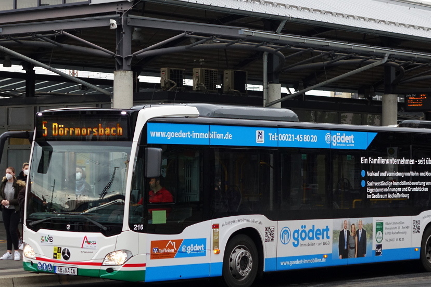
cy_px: 122
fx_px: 1353
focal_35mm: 113
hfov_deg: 18.1
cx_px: 241
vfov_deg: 12.1
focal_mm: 28.47
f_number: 2.8
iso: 250
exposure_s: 1/80
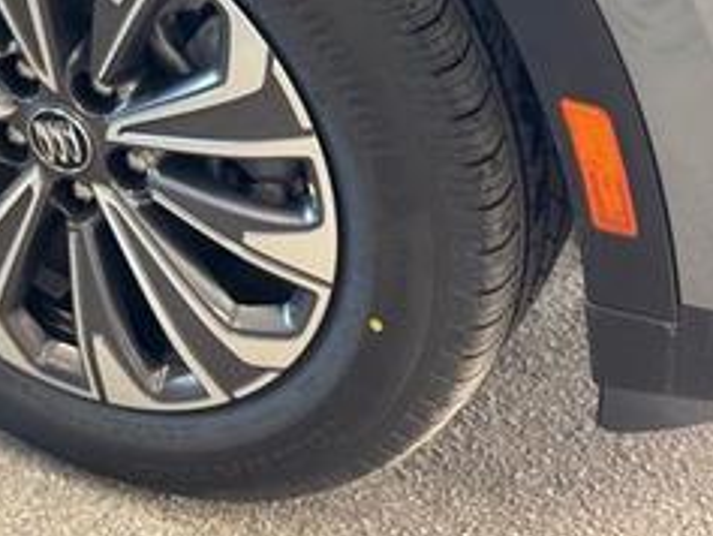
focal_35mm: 102
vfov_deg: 14.3
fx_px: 2102
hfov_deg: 19.0
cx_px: 105
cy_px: 30
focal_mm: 6.76
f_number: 1.78
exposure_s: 1/60
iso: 125
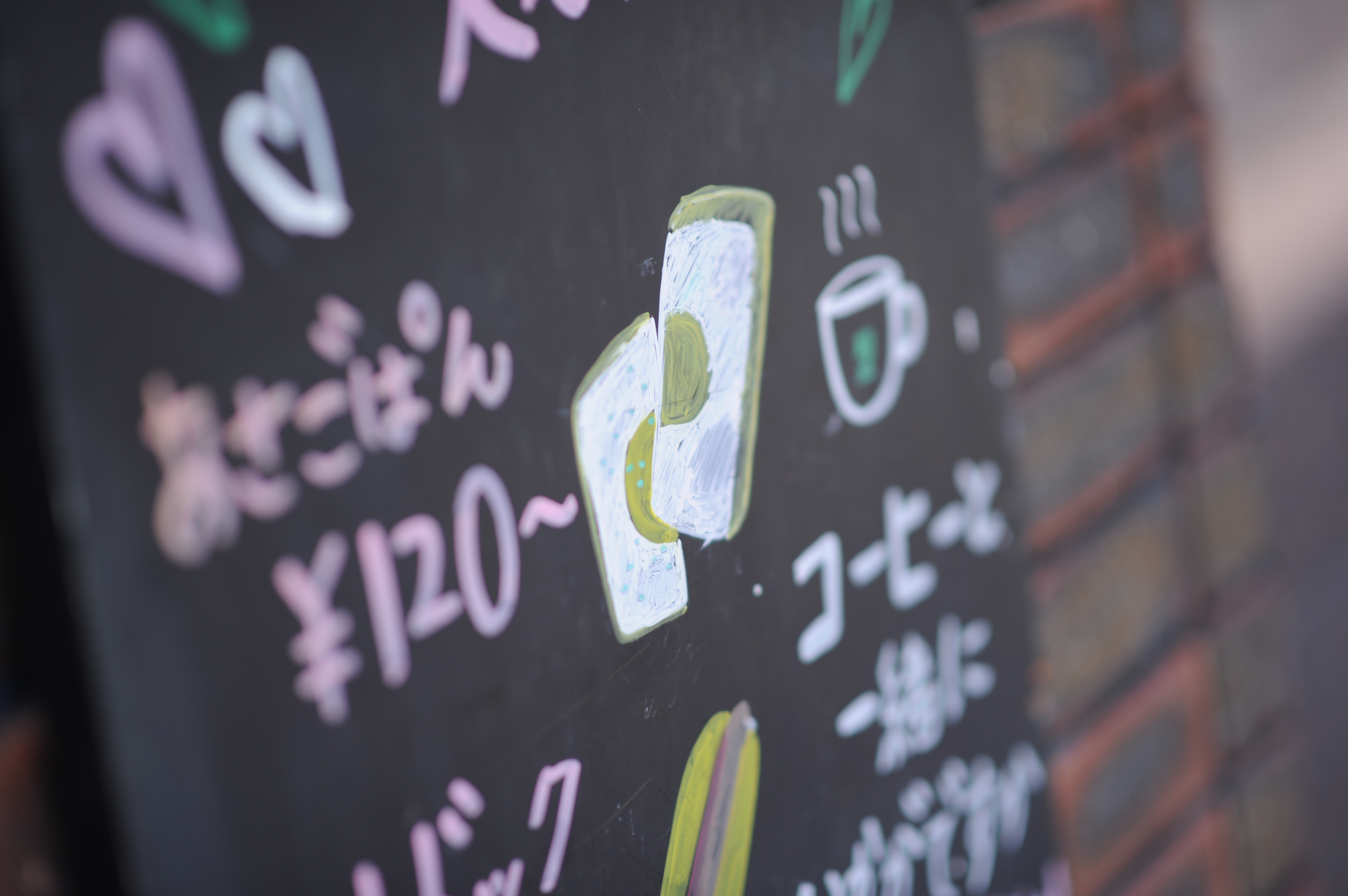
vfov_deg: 16.1
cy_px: 448
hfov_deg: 23.9
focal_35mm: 85
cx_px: 674
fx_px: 3181
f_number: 1.4
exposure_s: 1/1250
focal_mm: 85
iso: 200
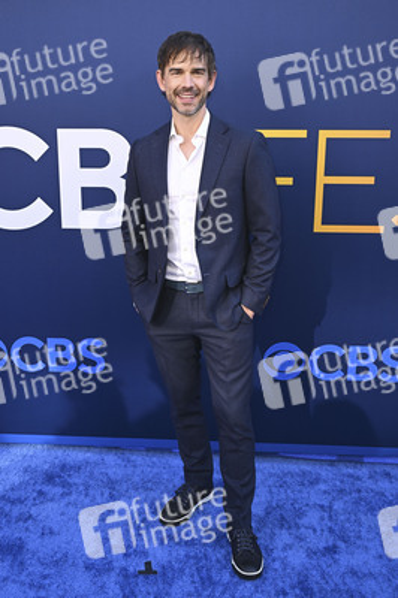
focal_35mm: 38
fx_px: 631
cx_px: 199
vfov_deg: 50.7
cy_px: 299
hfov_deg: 35.0
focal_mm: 38
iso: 400
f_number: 5.6
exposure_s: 1/200
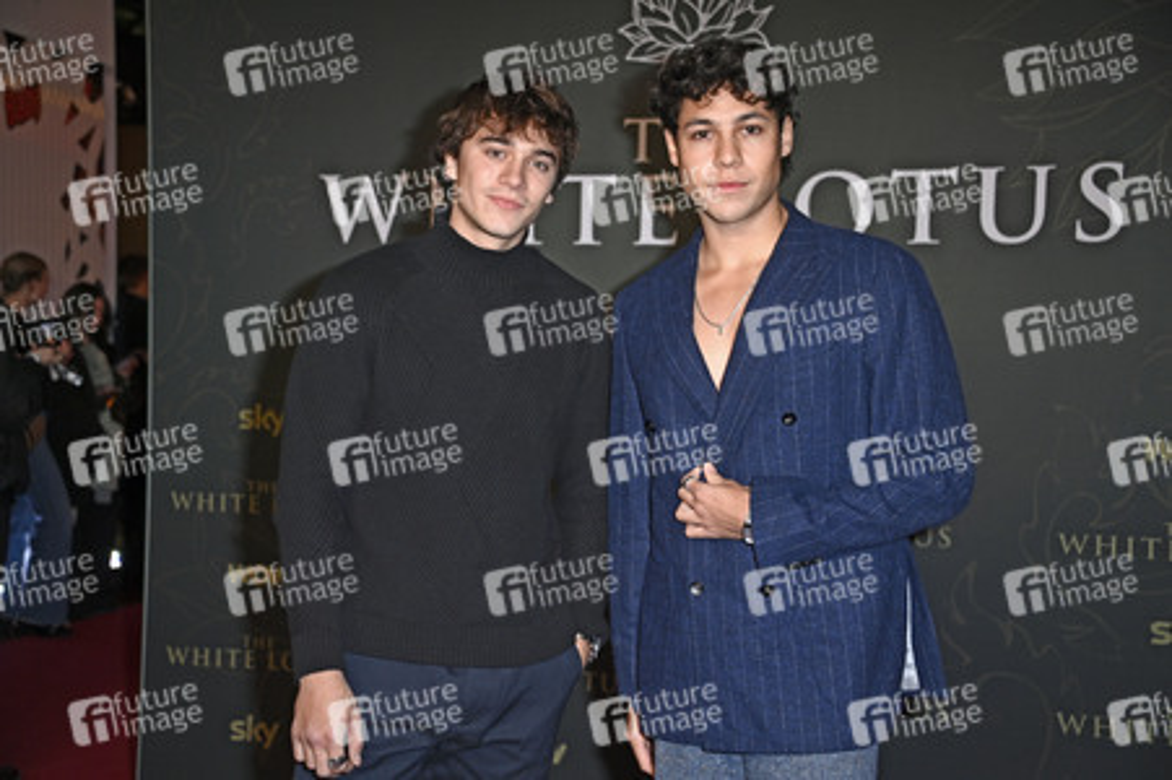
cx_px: 586
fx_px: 1789
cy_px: 390
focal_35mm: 55
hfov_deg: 36.3
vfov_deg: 24.6
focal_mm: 55
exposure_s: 1/250
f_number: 4.5
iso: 800
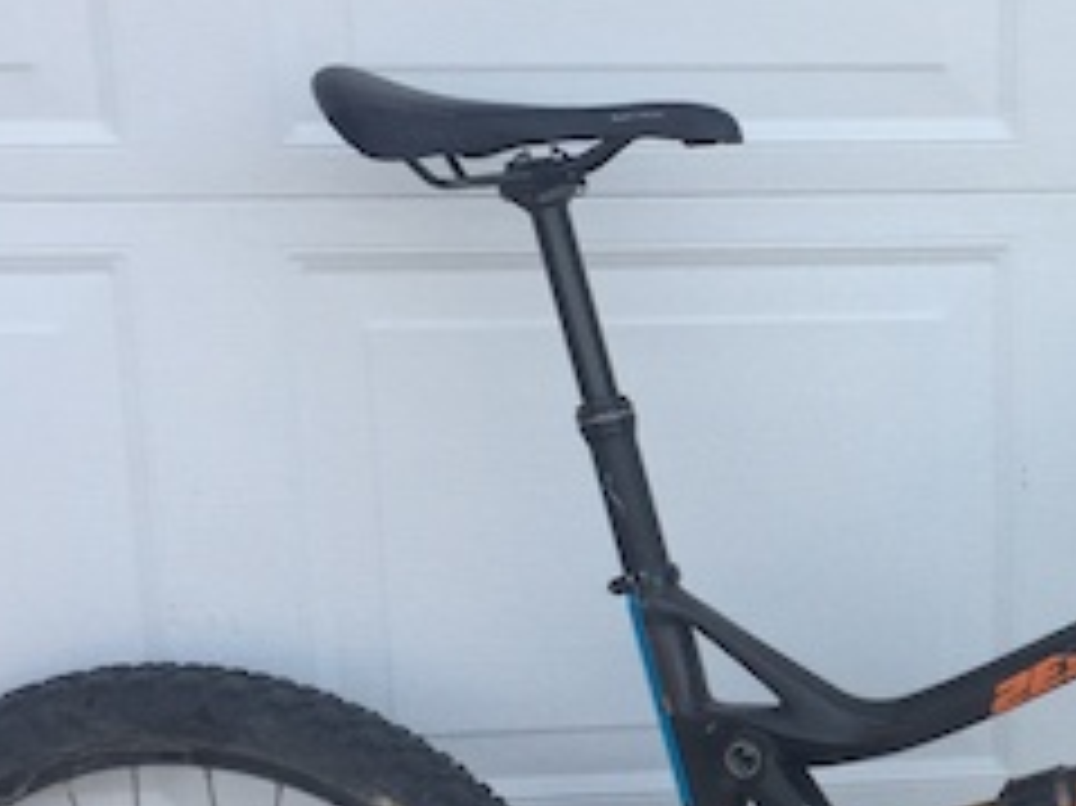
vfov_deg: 15.1
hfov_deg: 19.4
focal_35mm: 97
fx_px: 3014
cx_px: 1184
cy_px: 693
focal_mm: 4.15
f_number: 2.2
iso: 32
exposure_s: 1/120
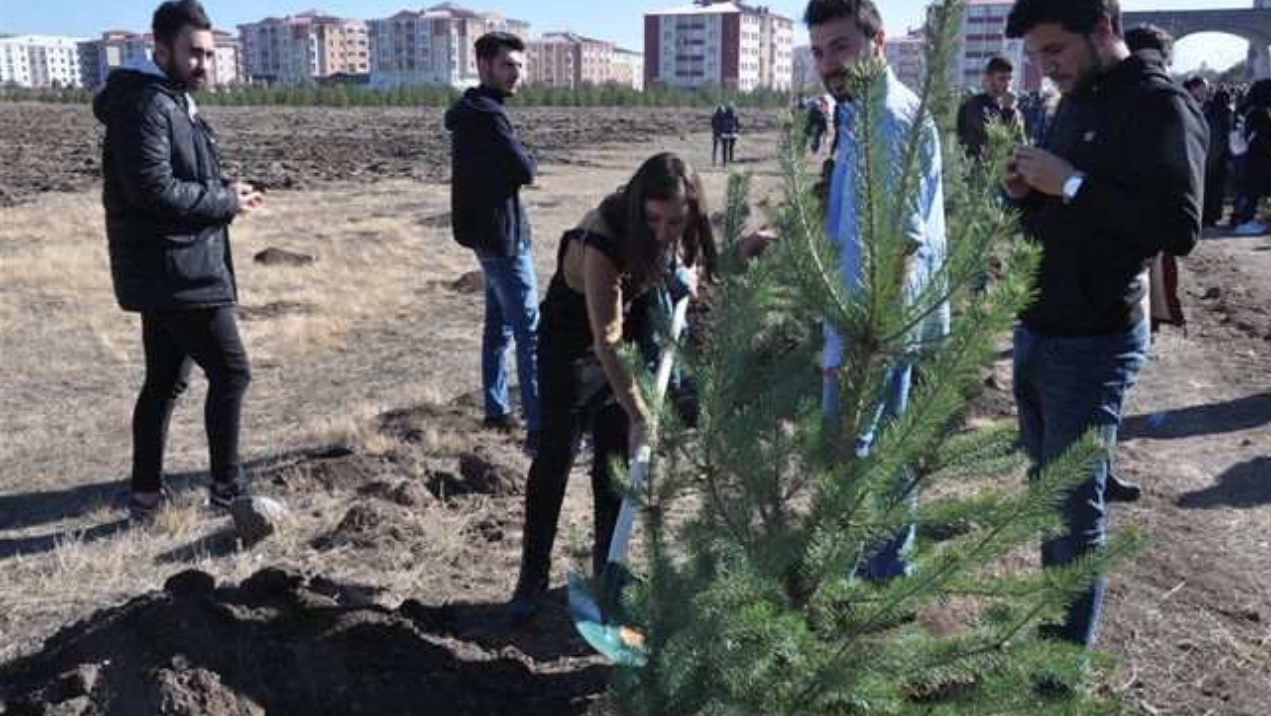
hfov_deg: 56.6
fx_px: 1180
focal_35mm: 35
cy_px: 383
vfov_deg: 33.7
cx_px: 642
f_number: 11
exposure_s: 1/125
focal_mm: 22
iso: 200
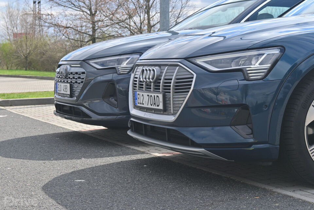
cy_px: 105
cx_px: 157
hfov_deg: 27.0
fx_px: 654
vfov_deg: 18.2
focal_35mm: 75
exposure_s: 1/250
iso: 100
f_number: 8
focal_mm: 50
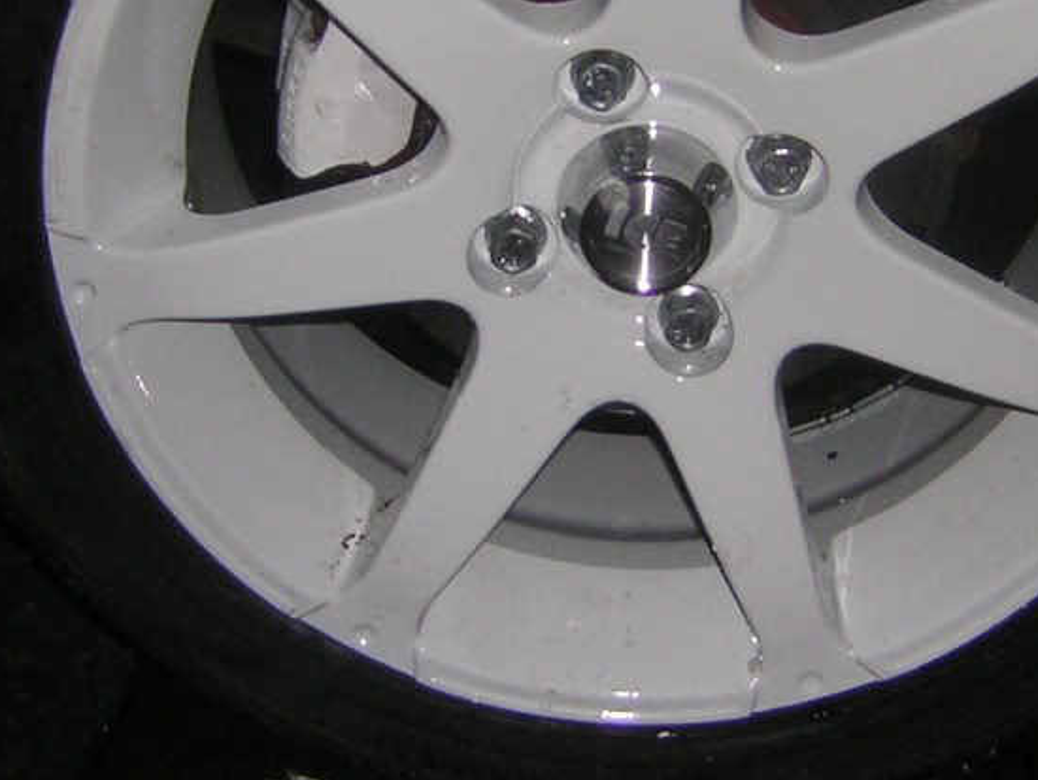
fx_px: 2010
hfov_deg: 28.7
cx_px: 717
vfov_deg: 21.8
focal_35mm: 67
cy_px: 240
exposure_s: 1/60.1
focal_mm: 4.7
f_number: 2.6
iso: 50
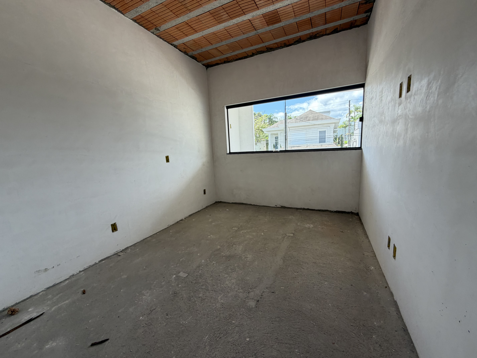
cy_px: 179
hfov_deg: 102.1
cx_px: 238
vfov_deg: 85.7
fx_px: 193
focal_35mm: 14
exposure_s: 1/121
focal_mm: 2.22
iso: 50
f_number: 2.2
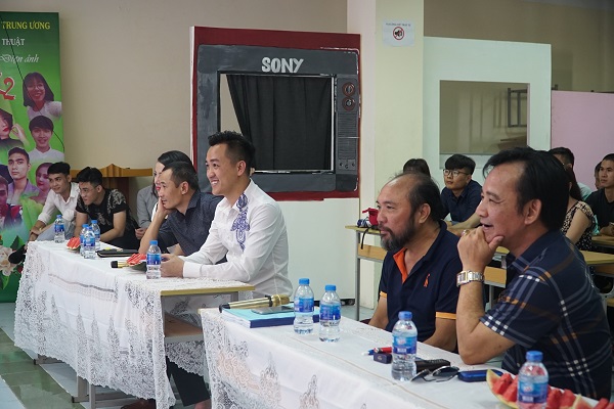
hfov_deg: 40.3
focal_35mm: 49
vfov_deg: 27.5
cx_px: 307
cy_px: 204
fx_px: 836
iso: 1000
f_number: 4
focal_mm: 33
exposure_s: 1/50
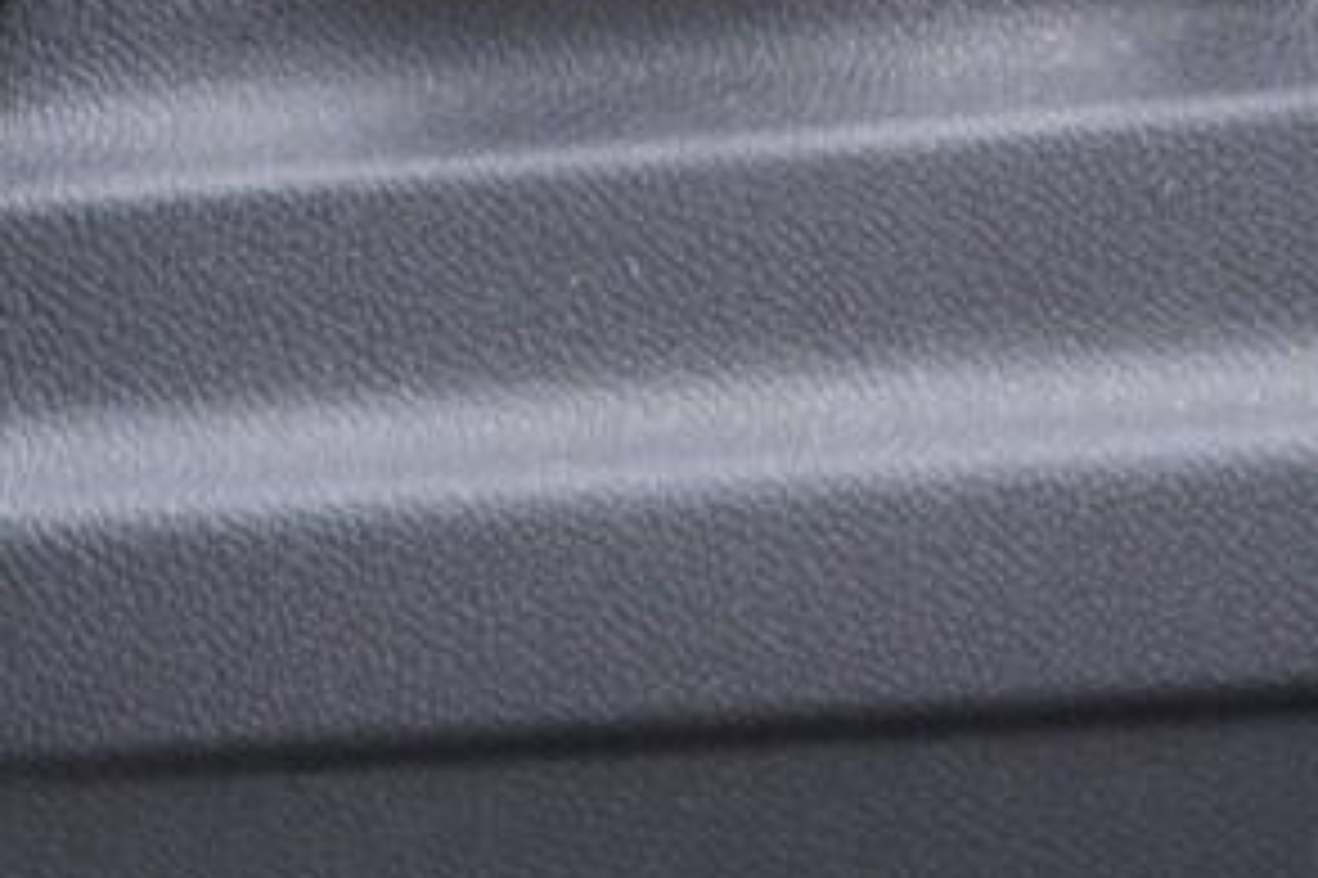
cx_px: 715
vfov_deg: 10.5
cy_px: -403
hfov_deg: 16.3
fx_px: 4610
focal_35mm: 126
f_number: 2.8
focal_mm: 24
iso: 200
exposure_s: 1/40
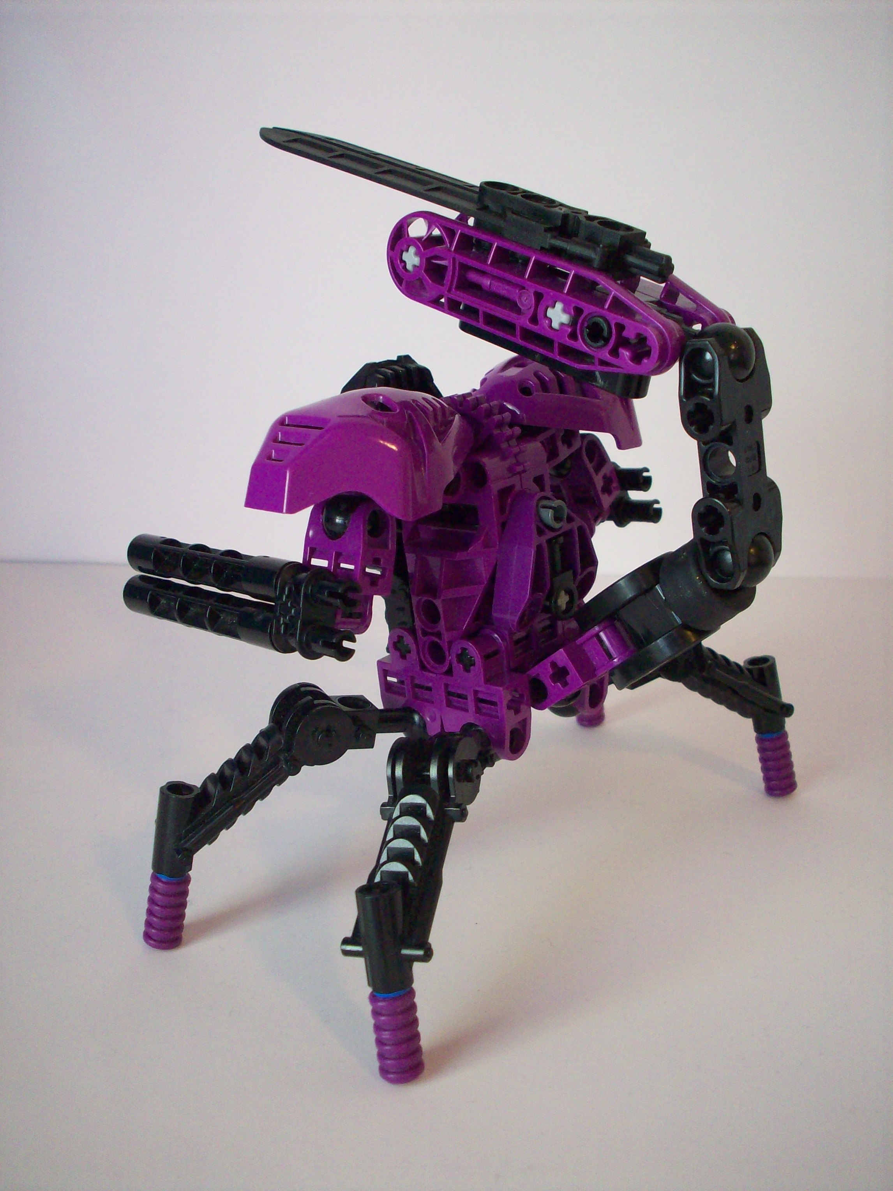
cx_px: 446
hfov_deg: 38.7
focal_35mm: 37
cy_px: 596
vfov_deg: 50.1
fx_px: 1273
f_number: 2.8
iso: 160
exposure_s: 1/14
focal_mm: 6.2
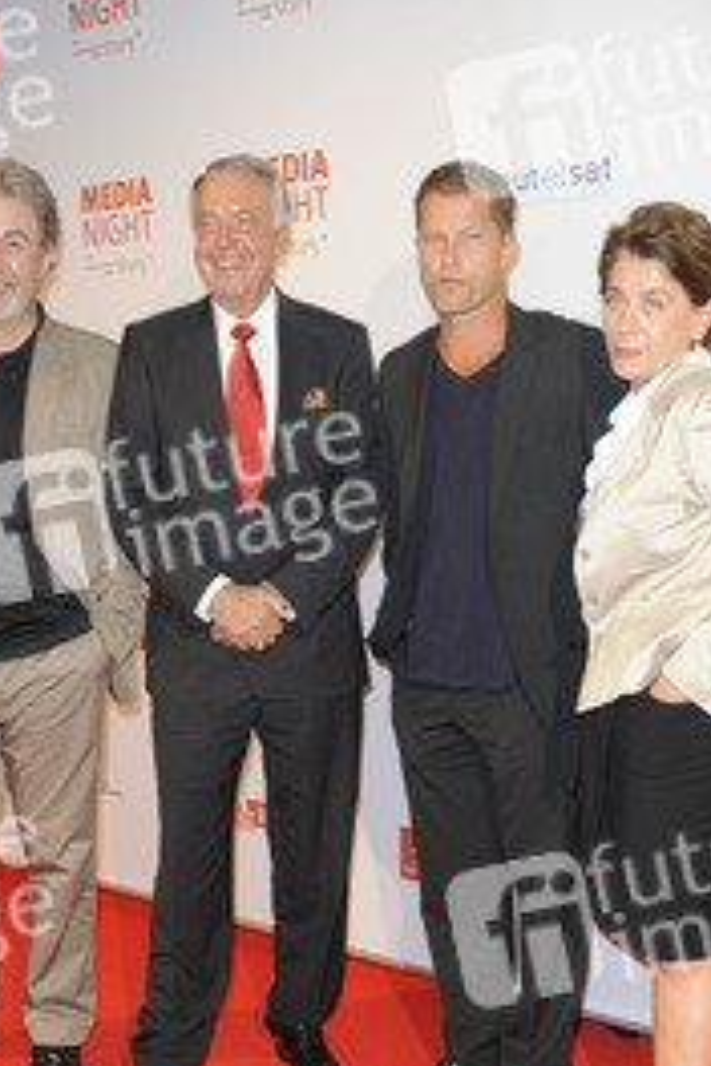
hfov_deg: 25.5
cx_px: 287
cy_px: 711
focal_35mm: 53
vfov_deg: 37.1
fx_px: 1570
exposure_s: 1/160
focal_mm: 35
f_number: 5.6
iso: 1000
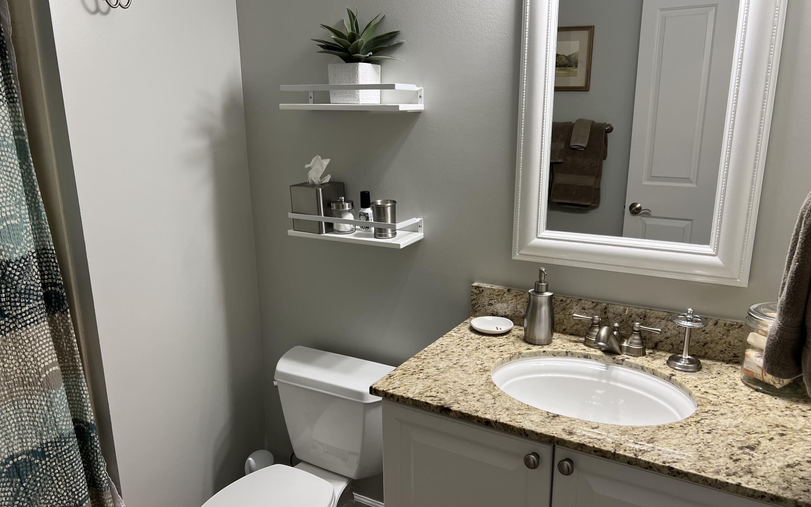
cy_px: 268
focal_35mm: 28
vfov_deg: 44.5
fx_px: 619
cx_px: 408
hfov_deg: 66.5
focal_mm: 5.7
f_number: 1.5
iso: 125
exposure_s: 1/120
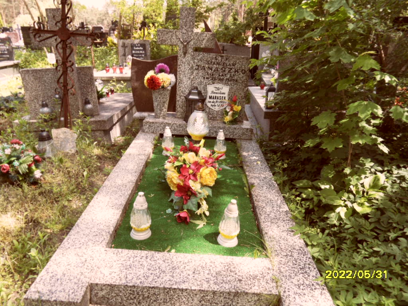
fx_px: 283
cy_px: 153
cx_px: 204
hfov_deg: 71.6
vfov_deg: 56.8
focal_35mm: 24
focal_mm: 3.9
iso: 80
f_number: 3.2
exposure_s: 1/180
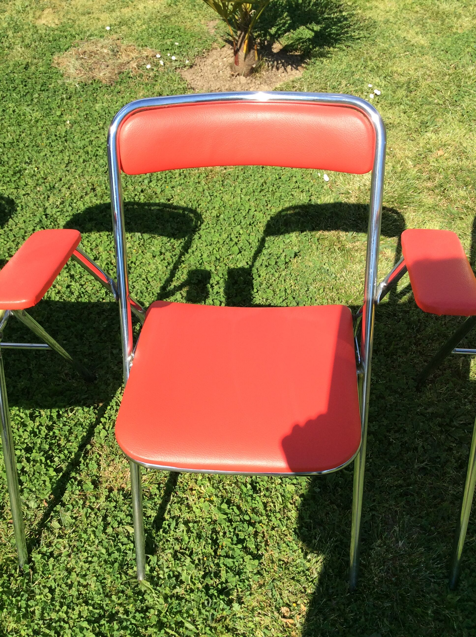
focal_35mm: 32
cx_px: 238
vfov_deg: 56.9
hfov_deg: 44.1
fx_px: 588
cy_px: 318
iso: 32
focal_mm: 3.3
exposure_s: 1/867
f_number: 2.4
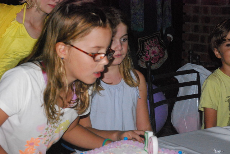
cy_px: 77
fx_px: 528
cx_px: 115
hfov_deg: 24.6
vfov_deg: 16.6
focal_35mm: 82
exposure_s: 1/60
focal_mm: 55
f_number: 7.1
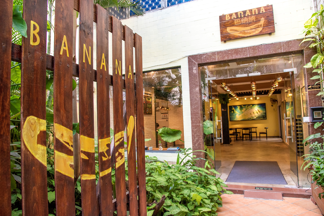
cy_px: 108
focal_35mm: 24
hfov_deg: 73.7
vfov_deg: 53.2
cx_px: 162
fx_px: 216
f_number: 7.1
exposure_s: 1/50
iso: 1250
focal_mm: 24
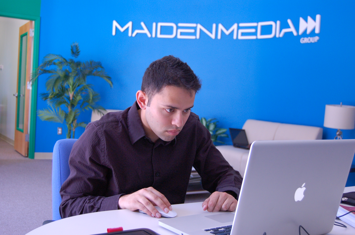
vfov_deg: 29.8
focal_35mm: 45
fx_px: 443
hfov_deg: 43.7
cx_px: 178
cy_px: 118
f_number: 4.2
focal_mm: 30
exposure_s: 1/80
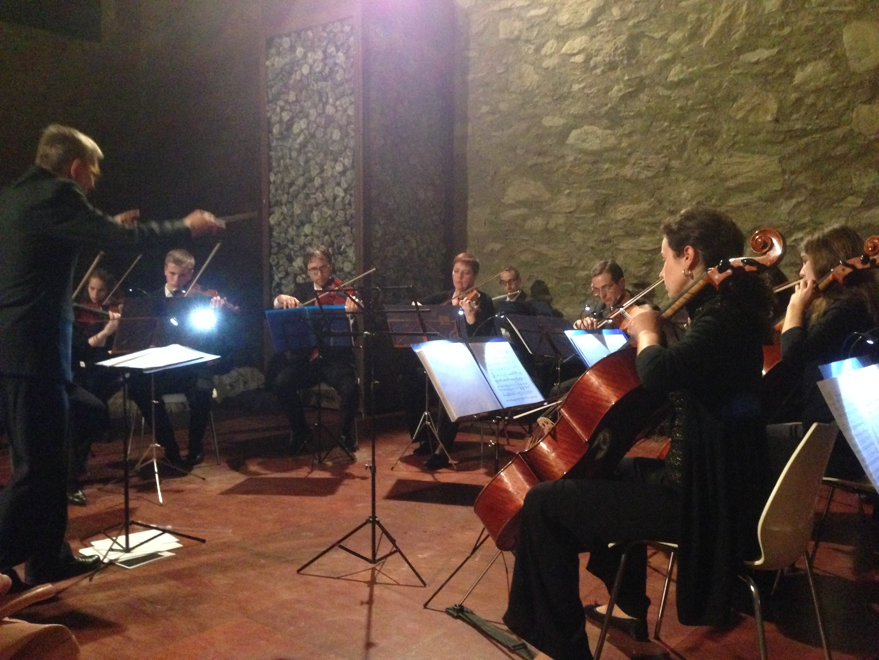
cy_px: 330
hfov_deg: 55.4
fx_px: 838
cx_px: 440
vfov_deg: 42.9
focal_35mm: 33
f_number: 2.4
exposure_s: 1/15
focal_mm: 4.12
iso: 800
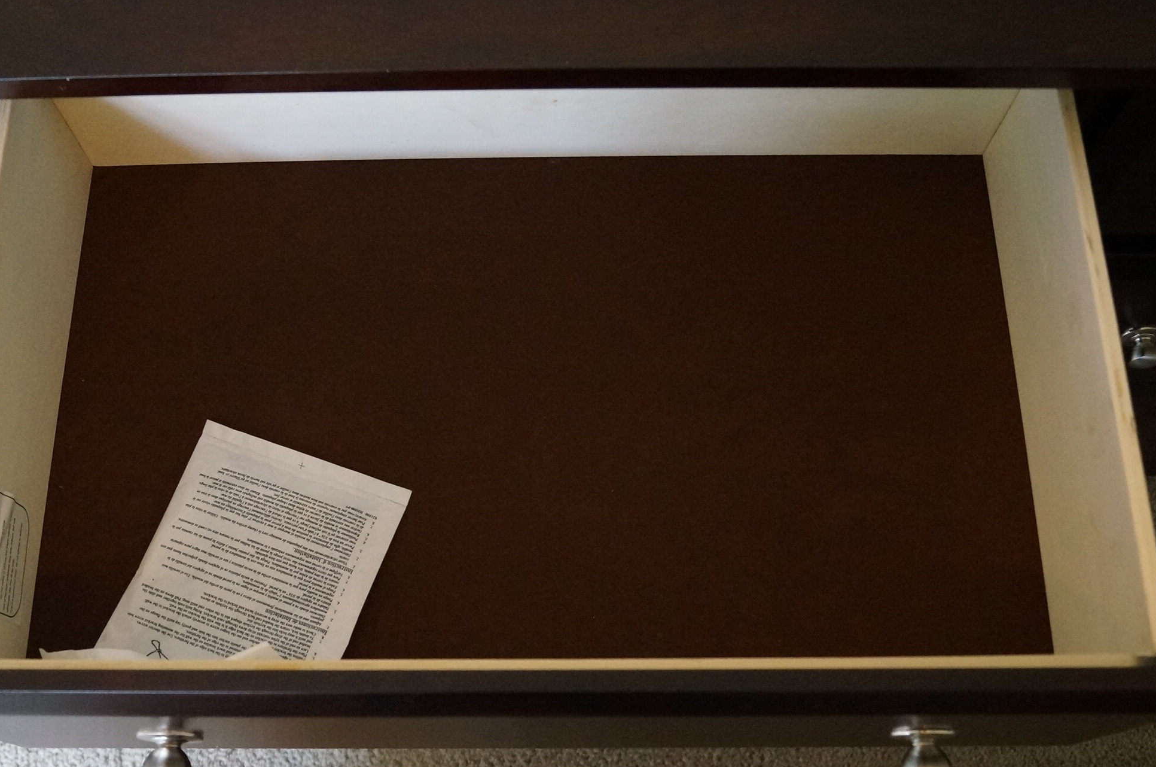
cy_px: 421
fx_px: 1218
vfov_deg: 34.9
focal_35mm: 38
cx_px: 547
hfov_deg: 50.7
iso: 3200
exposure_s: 1/40
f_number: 3.5
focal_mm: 20
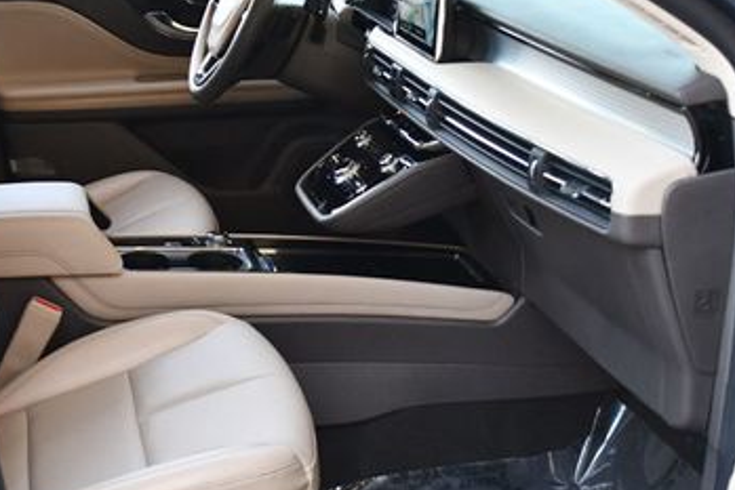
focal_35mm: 66
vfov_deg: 20.6
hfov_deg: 30.4
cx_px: 274
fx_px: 1348
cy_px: 257
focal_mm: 18
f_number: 3.5
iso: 800
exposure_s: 1/200
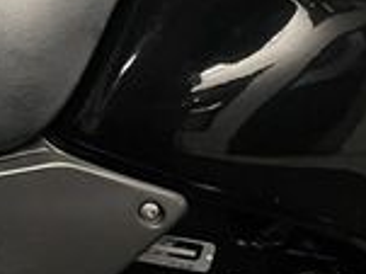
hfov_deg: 15.5
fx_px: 1162
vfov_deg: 12.5
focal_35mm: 110
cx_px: -284
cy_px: -182
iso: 80
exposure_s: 1/50
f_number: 1.6
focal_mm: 5.1
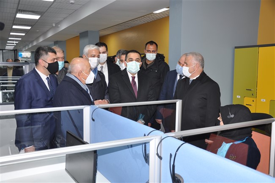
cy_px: 92
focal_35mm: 36
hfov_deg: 53.2
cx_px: 138
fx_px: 275
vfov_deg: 36.8
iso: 280
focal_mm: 24
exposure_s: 1/60
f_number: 3.8
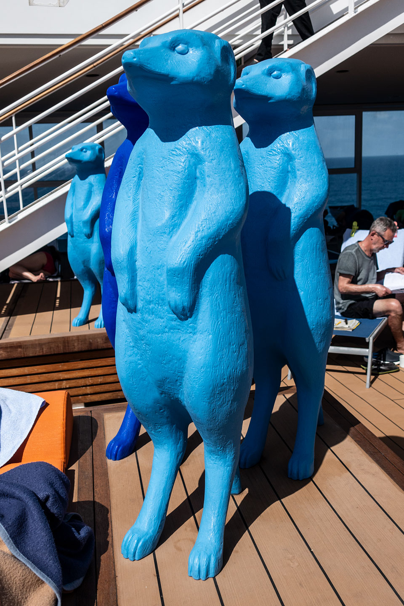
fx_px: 606
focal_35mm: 36
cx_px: 202
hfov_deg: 36.9
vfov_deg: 53.1
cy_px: 303
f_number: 2.8
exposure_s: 1/640
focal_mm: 13.16
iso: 125
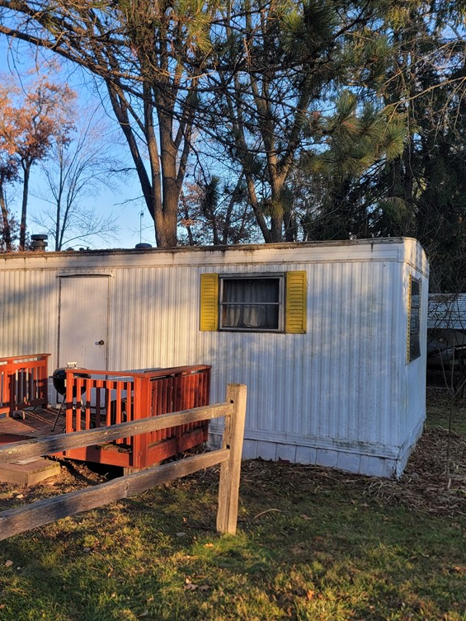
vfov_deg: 53.9
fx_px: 610
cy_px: 315
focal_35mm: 34
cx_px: 74
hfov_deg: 39.6
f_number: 1.8
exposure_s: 1/199
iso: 20
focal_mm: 7
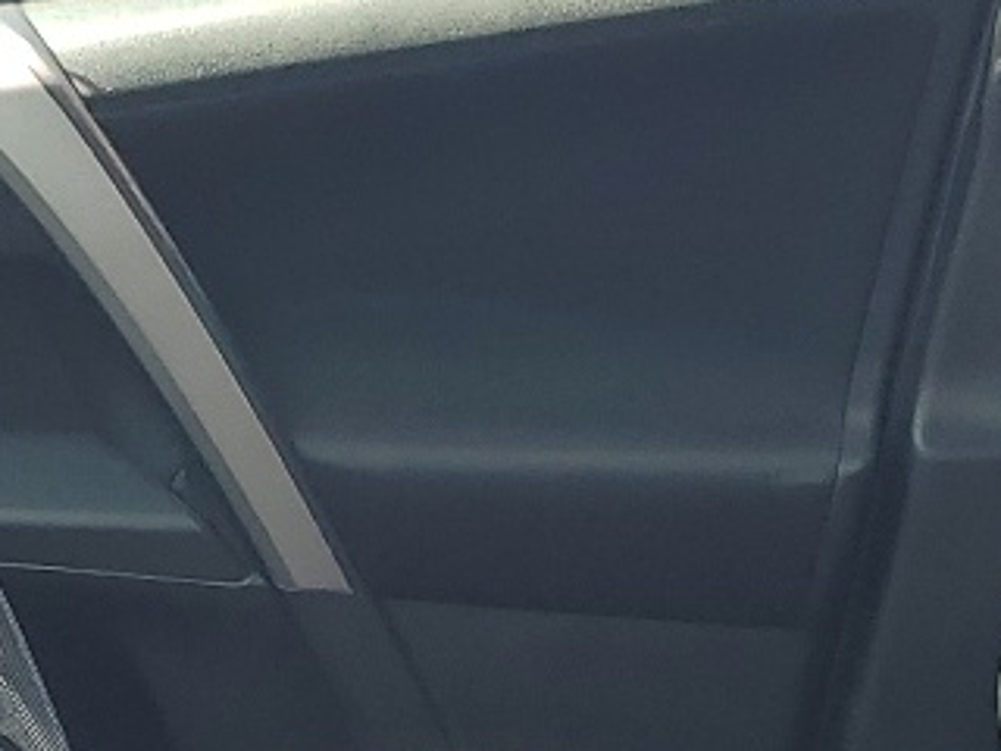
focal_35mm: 130
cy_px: 1008
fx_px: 3759
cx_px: 194
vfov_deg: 11.1
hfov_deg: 15.1
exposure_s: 1/476
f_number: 1.5
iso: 50
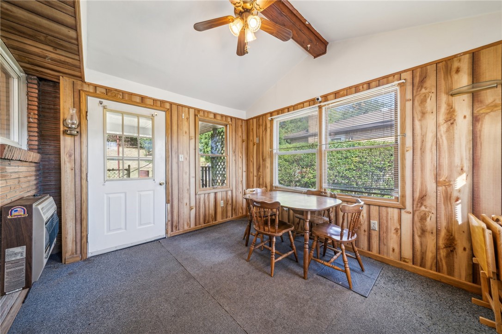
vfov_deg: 89.9
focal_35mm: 12
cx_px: 251
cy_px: 167
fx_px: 167
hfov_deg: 112.6
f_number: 11
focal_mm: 12
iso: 50
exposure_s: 1/1.25
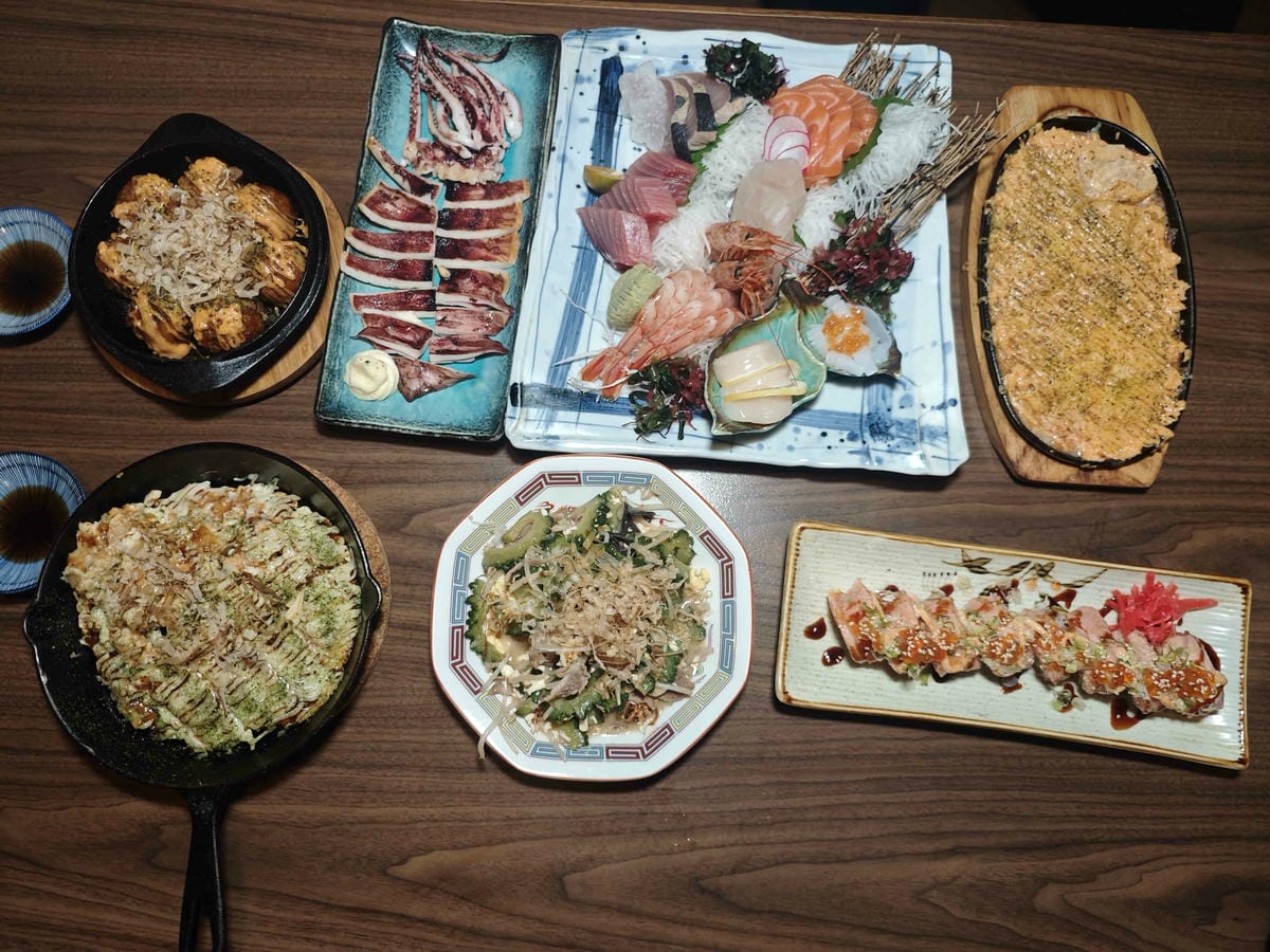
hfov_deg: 73.9
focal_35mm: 23
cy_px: 476
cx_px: 635
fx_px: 844
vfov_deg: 58.9
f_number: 1.63
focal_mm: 8.72
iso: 500
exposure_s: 1/60
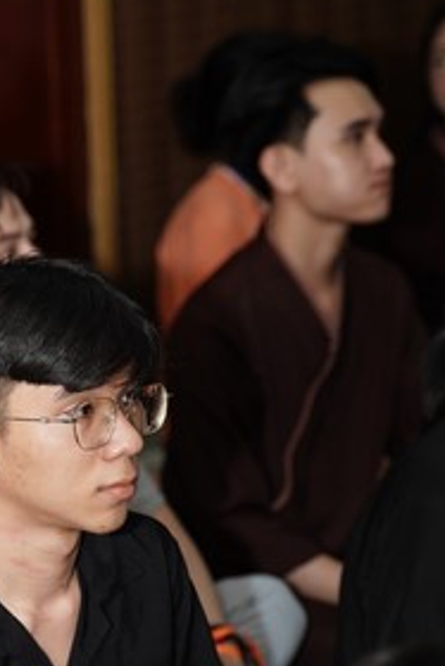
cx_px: 30
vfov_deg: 11.8
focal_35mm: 174
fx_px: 3222
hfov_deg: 7.9
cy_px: 511
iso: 1000
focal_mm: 75
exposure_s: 1/160
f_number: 3.2
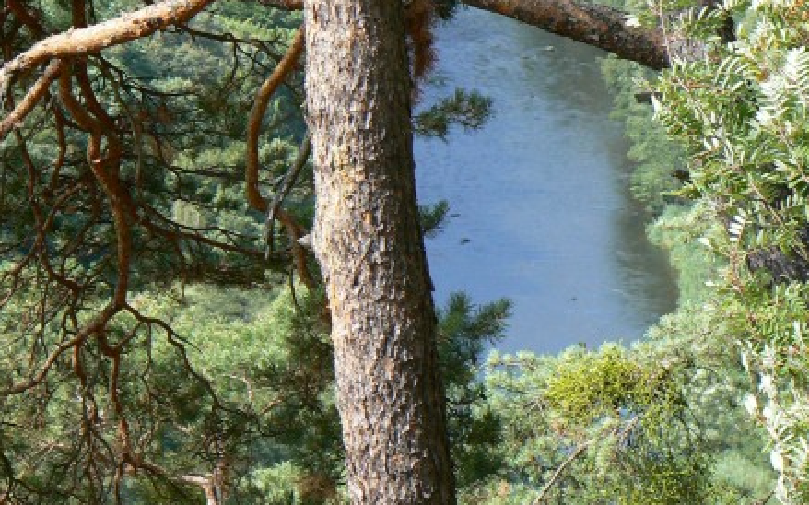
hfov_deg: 9.8
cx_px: 512
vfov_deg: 6.2
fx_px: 4694
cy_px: 197
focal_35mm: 213
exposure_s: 1/200
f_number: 5.6
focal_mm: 24.6
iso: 100
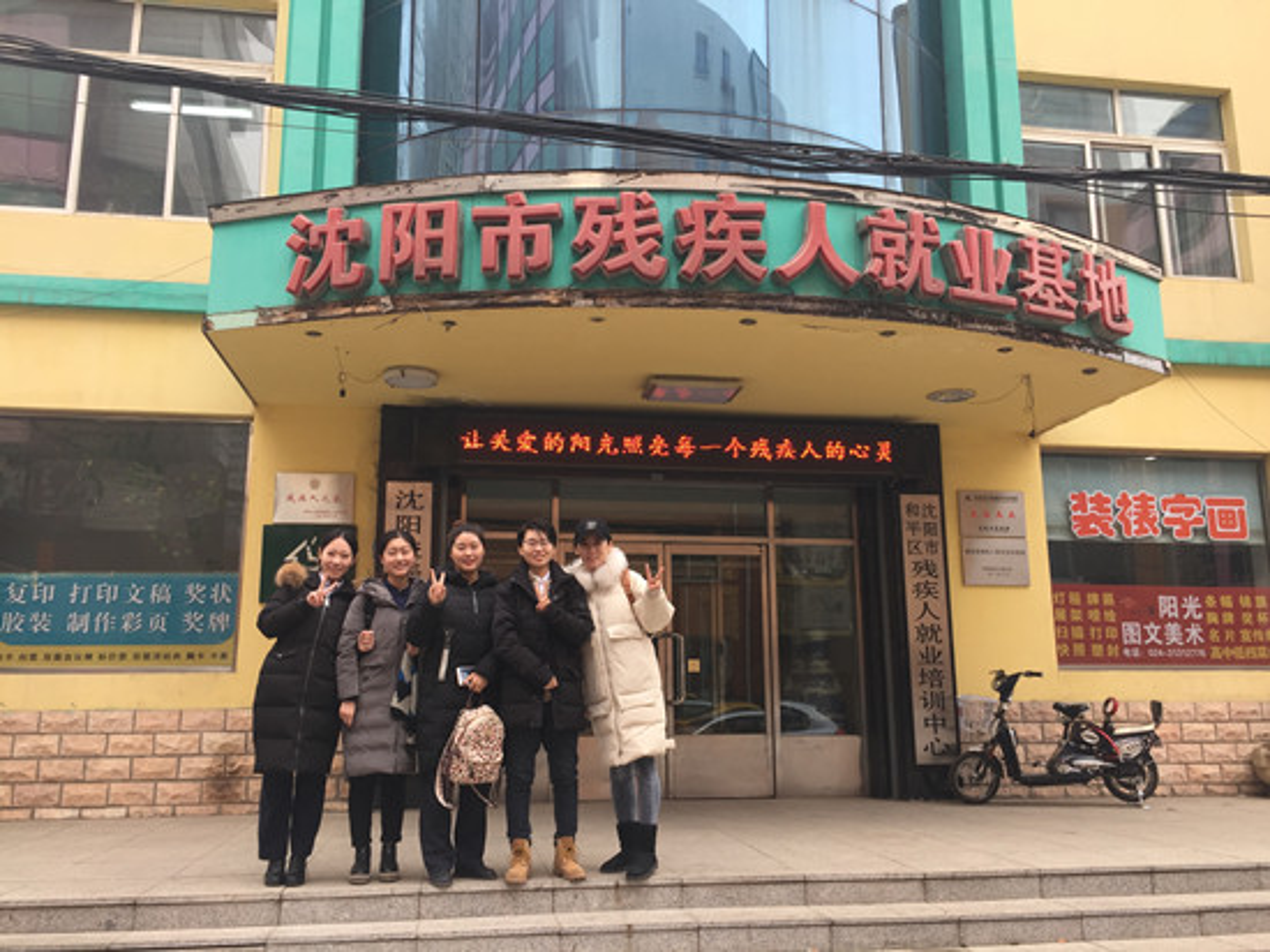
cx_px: 635
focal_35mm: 29
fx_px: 1063
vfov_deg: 48.2
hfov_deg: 61.7
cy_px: 476
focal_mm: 4.15
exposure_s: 1/178
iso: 32
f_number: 2.2
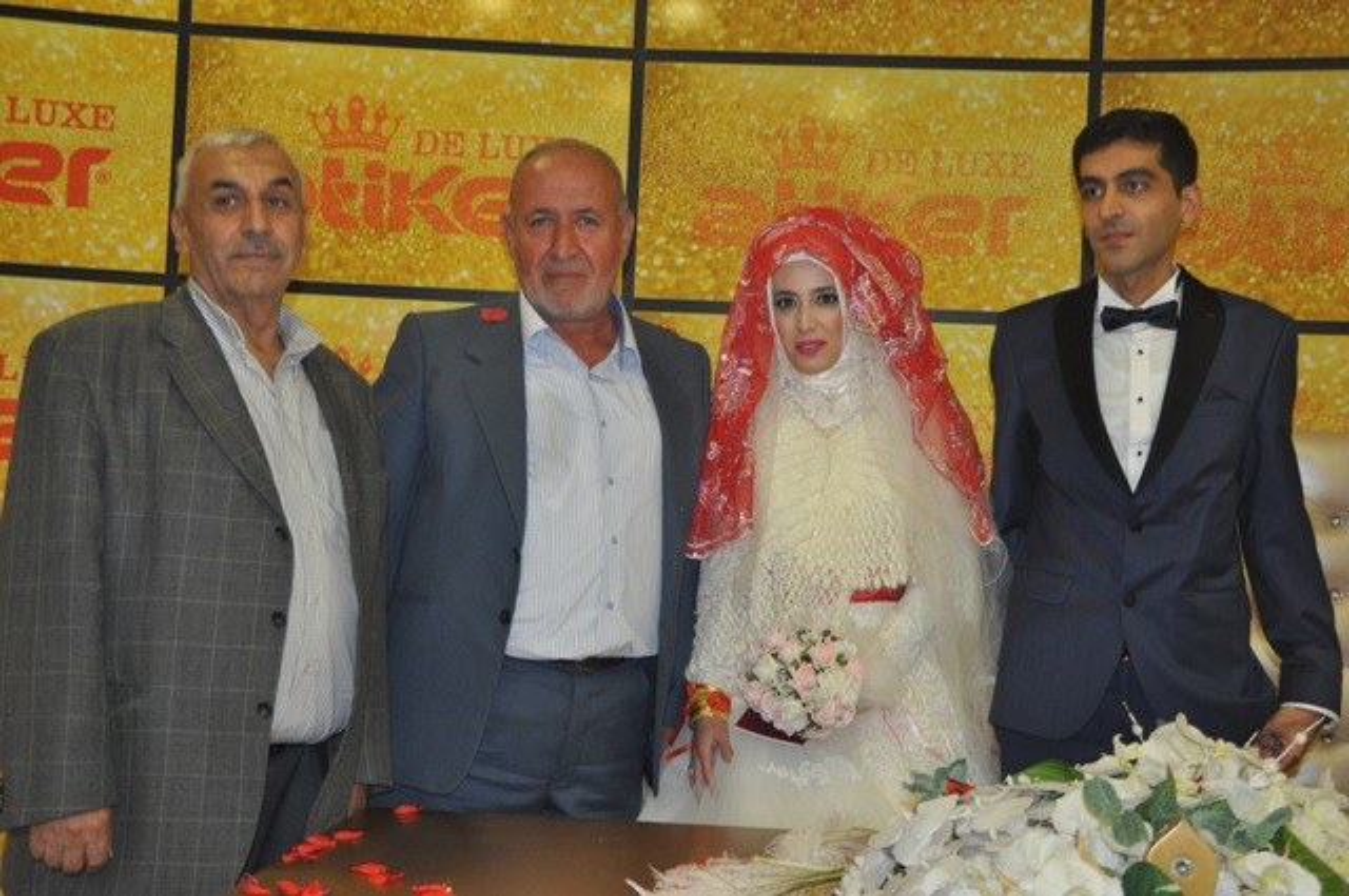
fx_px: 1909
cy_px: 448
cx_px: 674
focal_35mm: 51
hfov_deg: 38.9
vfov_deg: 26.4
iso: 800
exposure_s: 1/60
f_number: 4
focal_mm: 34
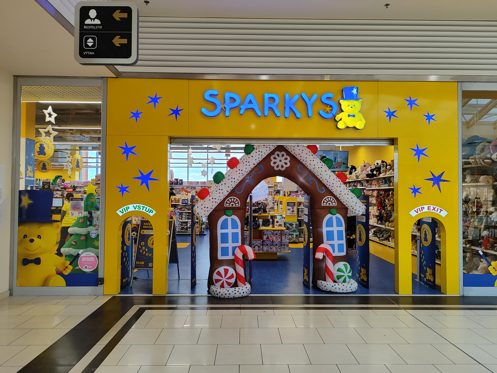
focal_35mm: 24
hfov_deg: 71.6
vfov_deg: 56.8
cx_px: 248
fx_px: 345
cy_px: 186
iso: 211
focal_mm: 5.89
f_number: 1.89
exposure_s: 1/100
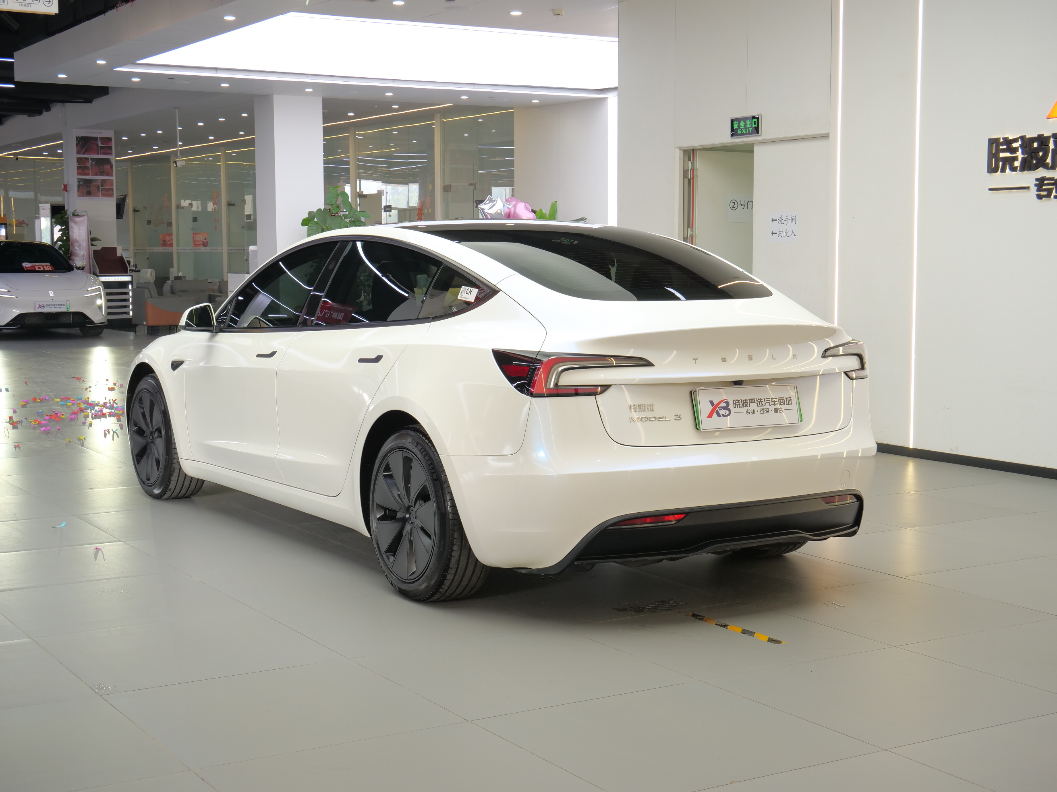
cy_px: 396
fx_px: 1527
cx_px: 528
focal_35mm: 50
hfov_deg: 38.2
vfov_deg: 29.1
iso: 320
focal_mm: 25
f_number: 5.6
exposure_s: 1/15
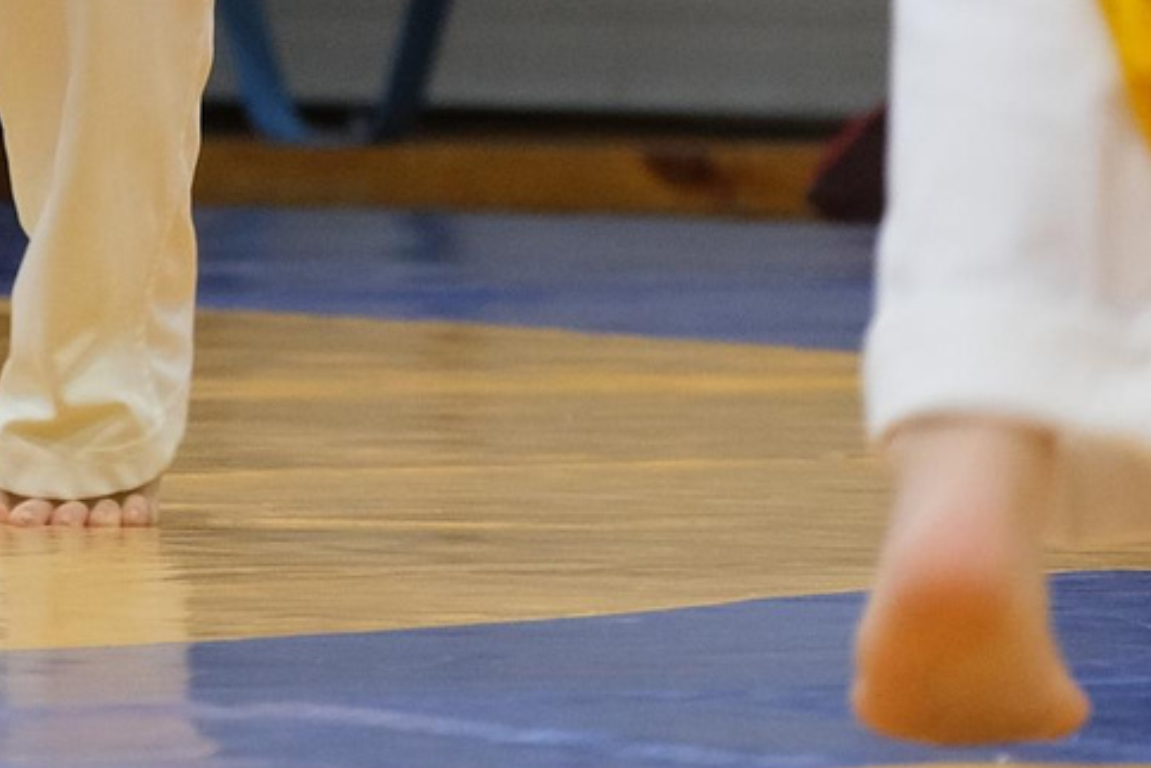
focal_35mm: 967
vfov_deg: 1.4
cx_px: 675
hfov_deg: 2.1
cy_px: -586
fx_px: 30925
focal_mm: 121.8
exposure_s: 1/60
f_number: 4.2
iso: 1000
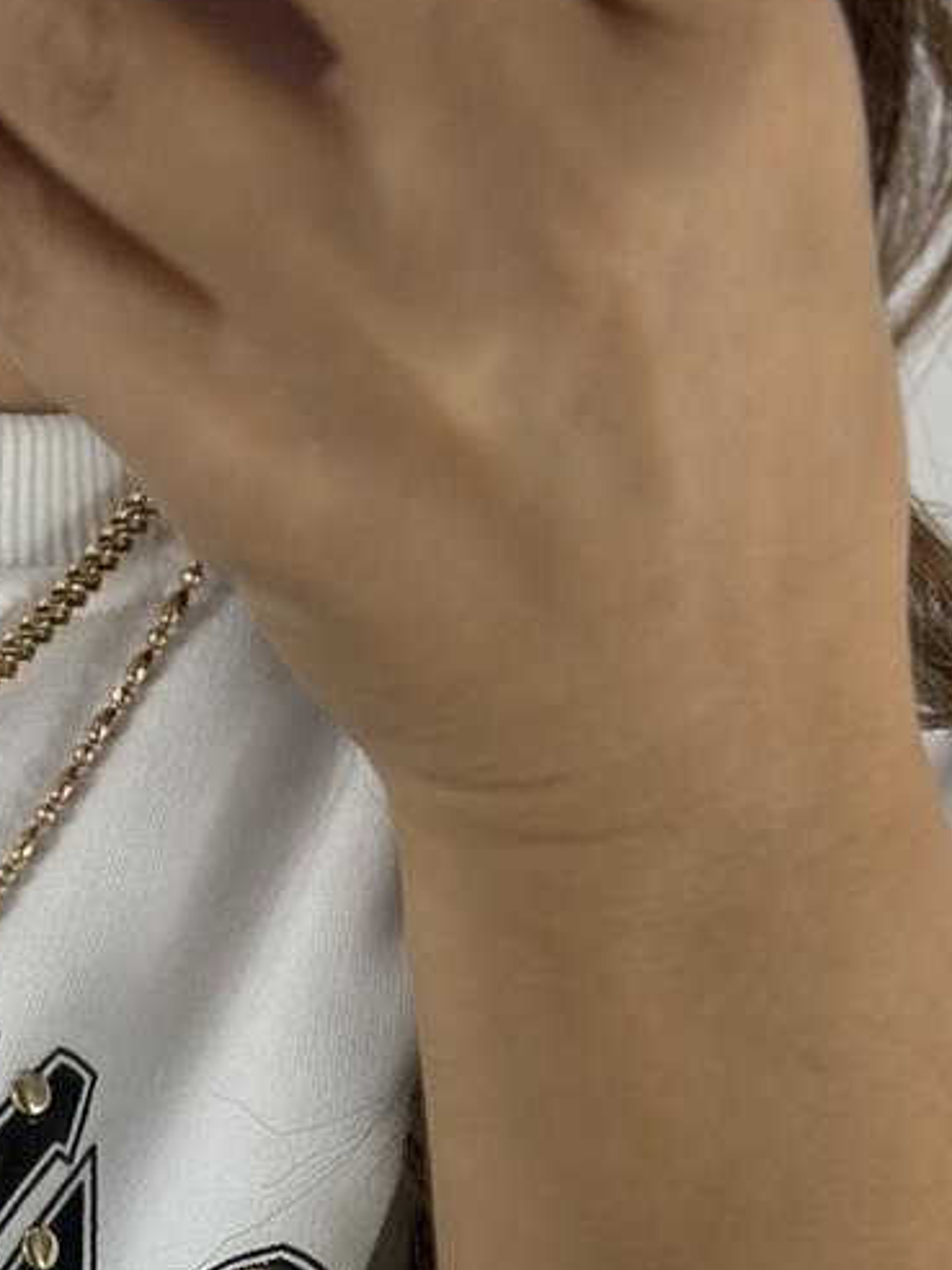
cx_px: -472
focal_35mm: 156
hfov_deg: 9.3
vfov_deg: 12.1
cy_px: 1902
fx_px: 5720
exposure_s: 1/320
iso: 80
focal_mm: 6.86
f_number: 1.78
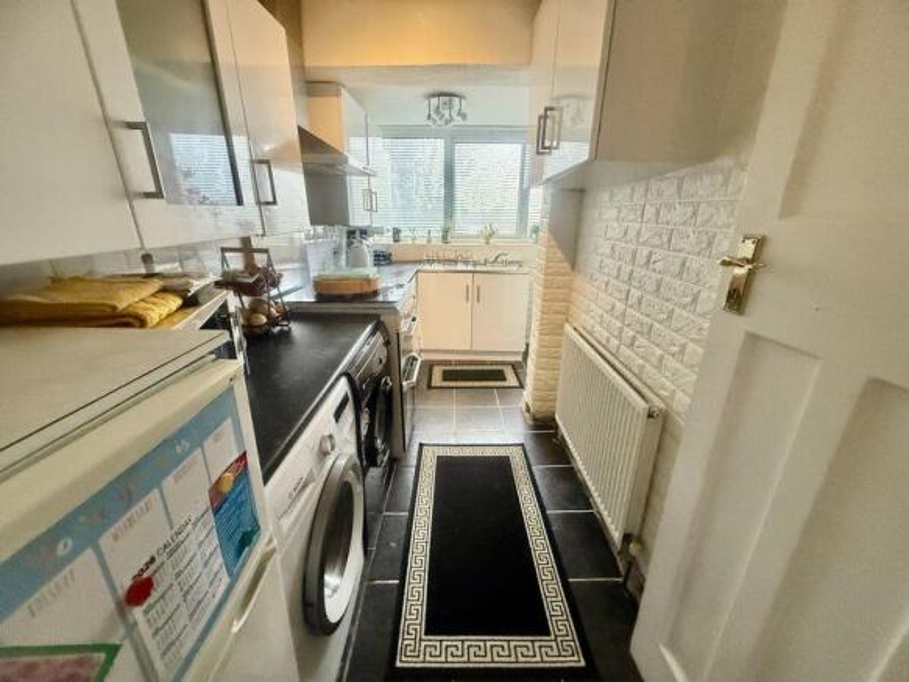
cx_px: 454
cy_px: 341
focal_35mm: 14
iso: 640
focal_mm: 2.22
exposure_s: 1/100
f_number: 2.2
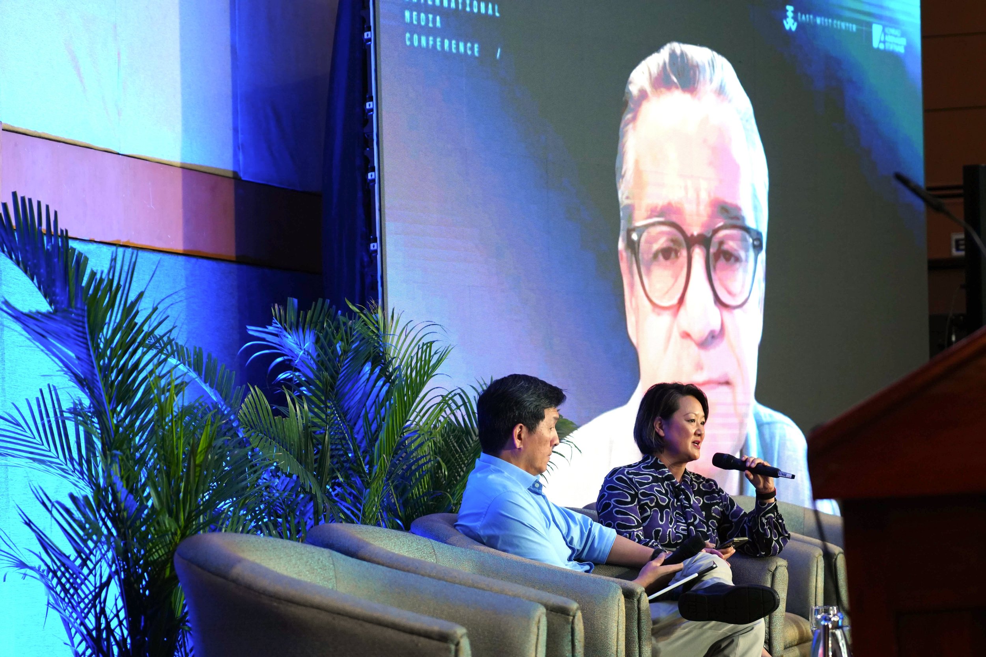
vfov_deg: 13.0
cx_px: 493
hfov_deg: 19.5
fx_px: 2876
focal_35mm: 105
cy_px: 328
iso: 1250
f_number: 2.8
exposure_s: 1/125
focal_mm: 70
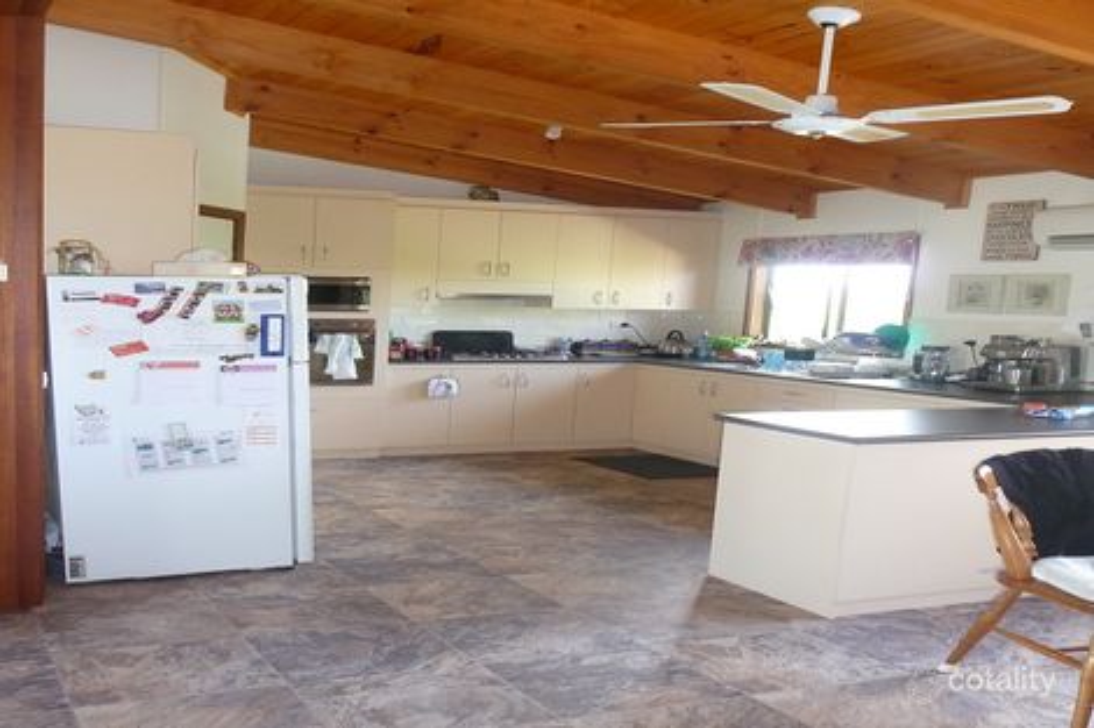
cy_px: 364
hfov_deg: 58.7
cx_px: 547
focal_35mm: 32
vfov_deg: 41.1
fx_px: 972
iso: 320
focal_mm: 5.3
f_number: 3.5
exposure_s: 1/30
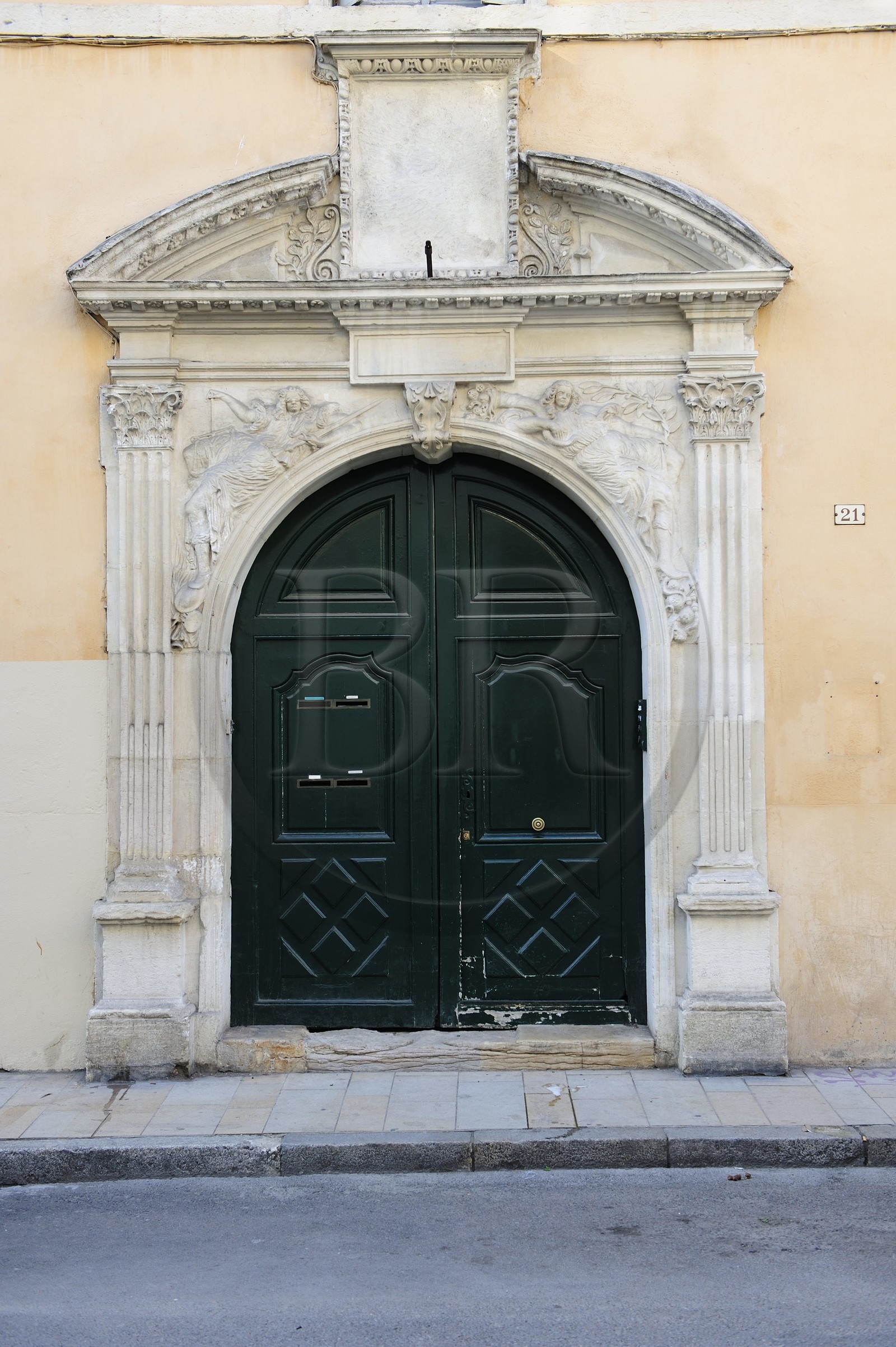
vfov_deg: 48.5
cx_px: 448
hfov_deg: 33.4
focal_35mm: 40
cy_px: 674
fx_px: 1495
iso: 200
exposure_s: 1/60
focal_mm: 40
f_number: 5
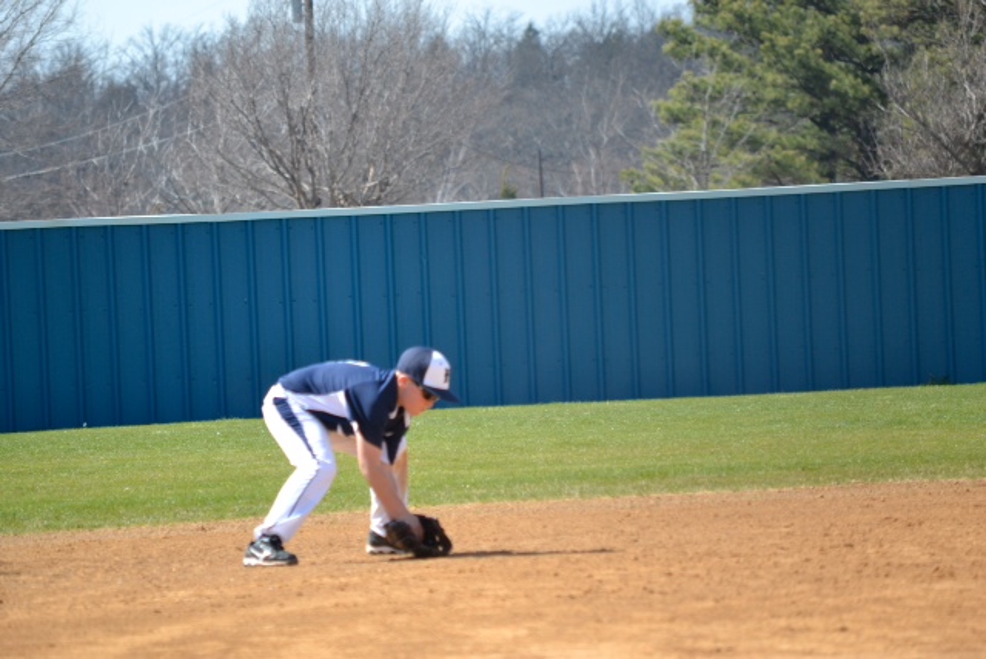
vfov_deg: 4.6
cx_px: 493
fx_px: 8224
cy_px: 330
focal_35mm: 300
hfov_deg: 6.9
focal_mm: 200
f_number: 5.6
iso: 320
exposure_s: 1/500
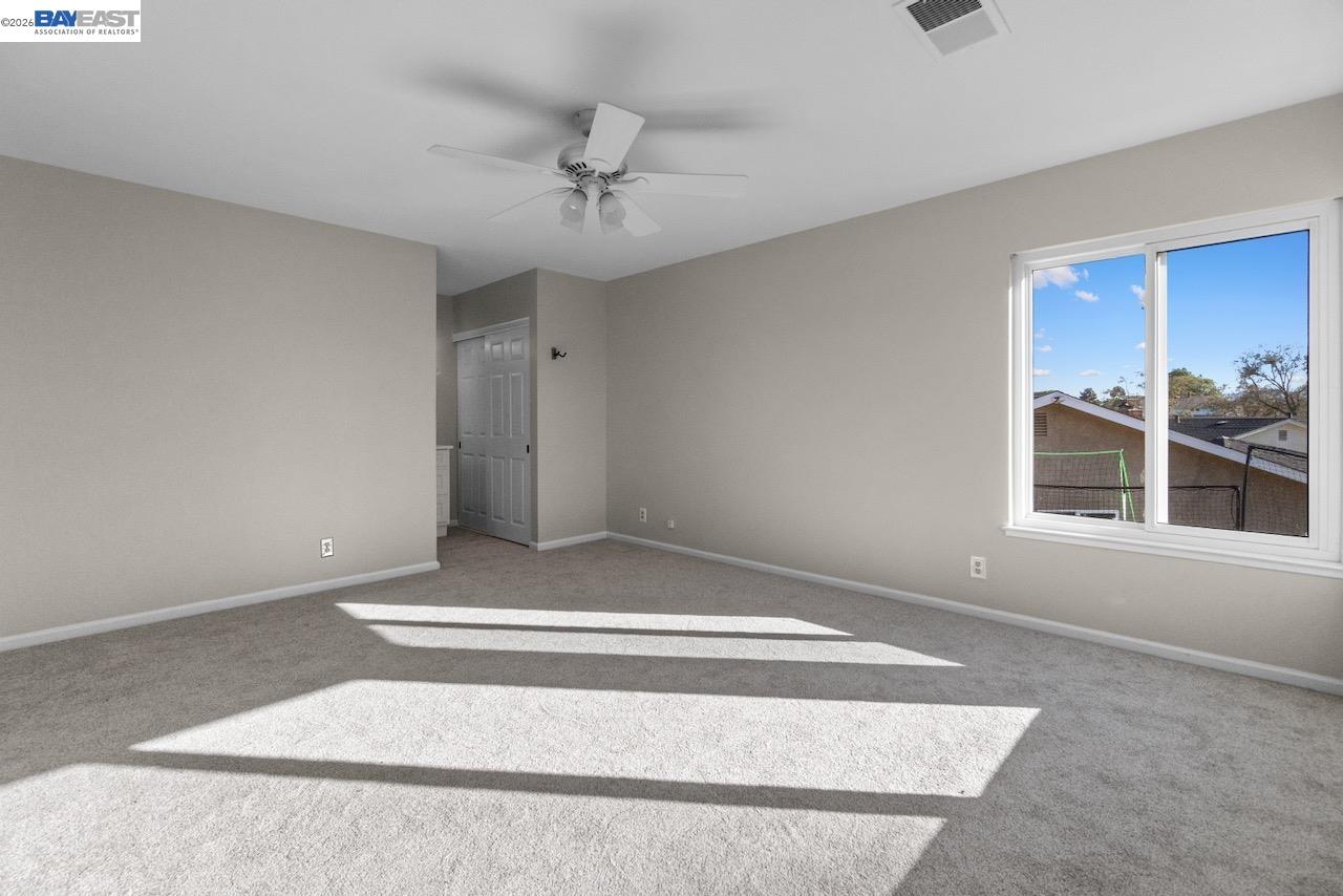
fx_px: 560
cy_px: 448
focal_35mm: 15
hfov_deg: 100.4
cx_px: 672
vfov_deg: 77.4
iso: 800
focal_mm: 10
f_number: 5.6
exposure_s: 1/800
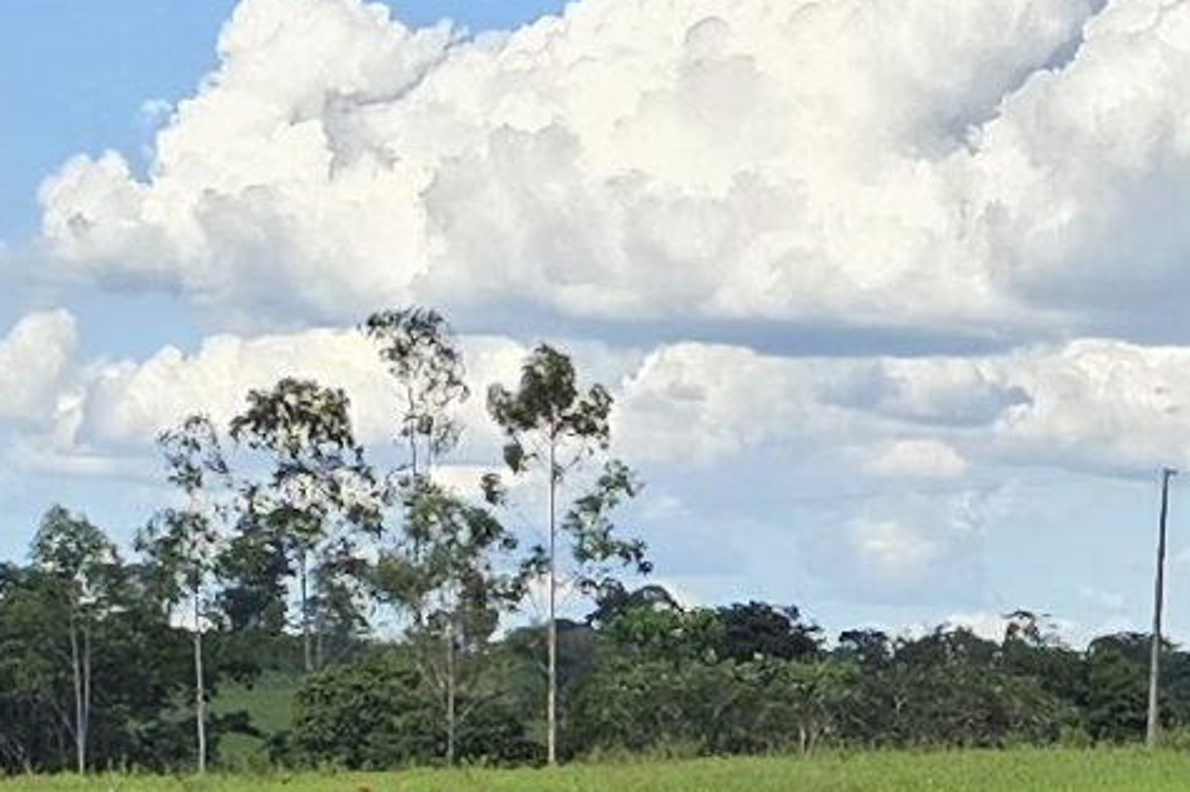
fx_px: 4261
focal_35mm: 129
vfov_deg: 10.6
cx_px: 1493
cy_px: 283
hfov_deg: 15.2
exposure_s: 1/417
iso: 10
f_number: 1.7
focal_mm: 6.3
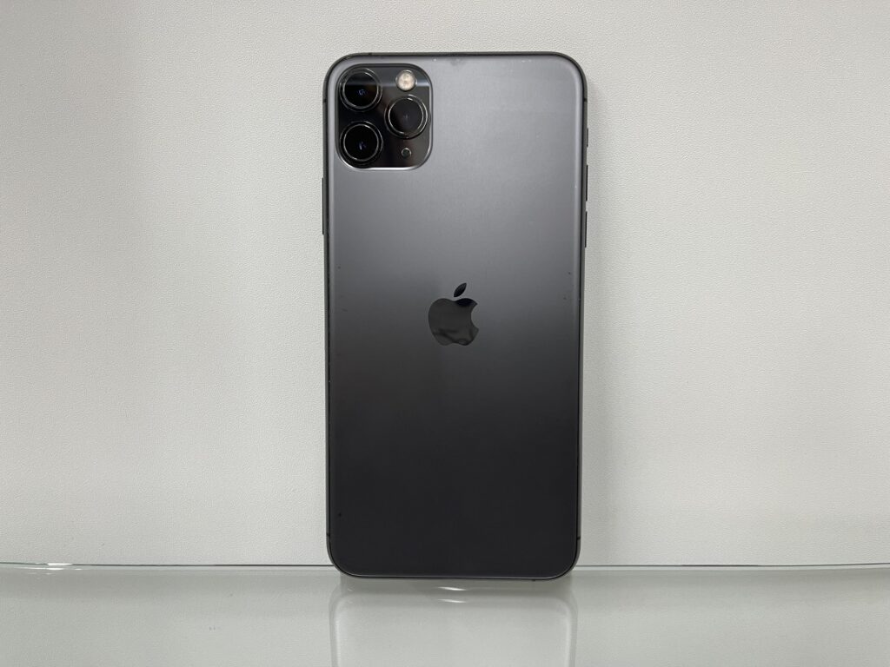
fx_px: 668
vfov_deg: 53.1
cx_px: 445
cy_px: 334
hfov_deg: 67.3
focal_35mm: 26
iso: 64
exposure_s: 1/50
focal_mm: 5.1
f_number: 1.6
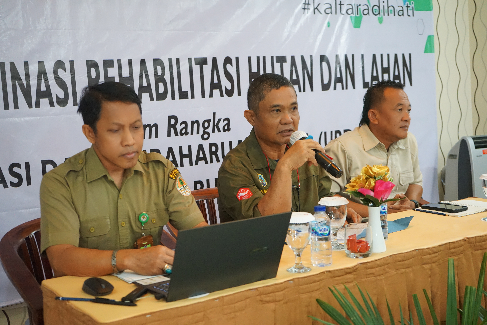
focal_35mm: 48
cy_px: 162
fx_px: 649
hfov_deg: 41.1
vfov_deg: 28.1
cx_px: 244
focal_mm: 48
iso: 6400
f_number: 4.5
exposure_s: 1/45
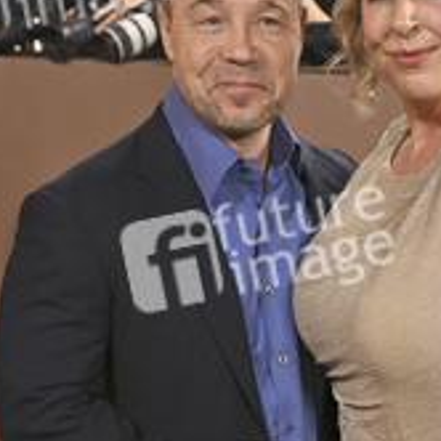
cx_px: 335
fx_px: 1326
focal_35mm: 92
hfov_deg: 18.7
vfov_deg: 18.6
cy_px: 383
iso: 2500
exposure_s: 1/320
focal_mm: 45
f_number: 5.6
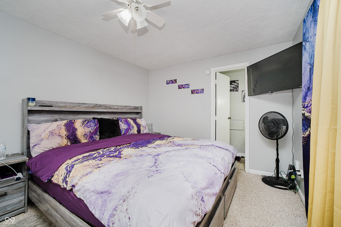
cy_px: 114
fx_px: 142
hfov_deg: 100.4
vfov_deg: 77.3
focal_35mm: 15
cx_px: 170
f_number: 4
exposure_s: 1/40
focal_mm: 10
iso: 500
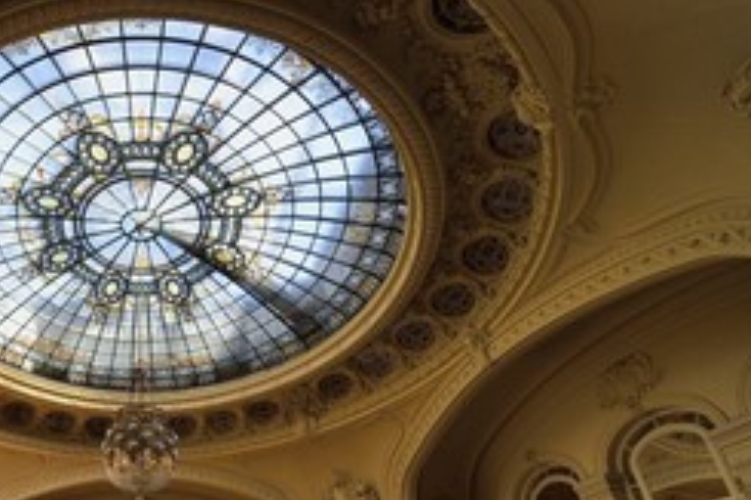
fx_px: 500
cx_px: 141
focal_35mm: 24
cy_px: 417
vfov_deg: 49.2
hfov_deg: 66.4
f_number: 11
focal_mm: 14
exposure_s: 1/100
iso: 800
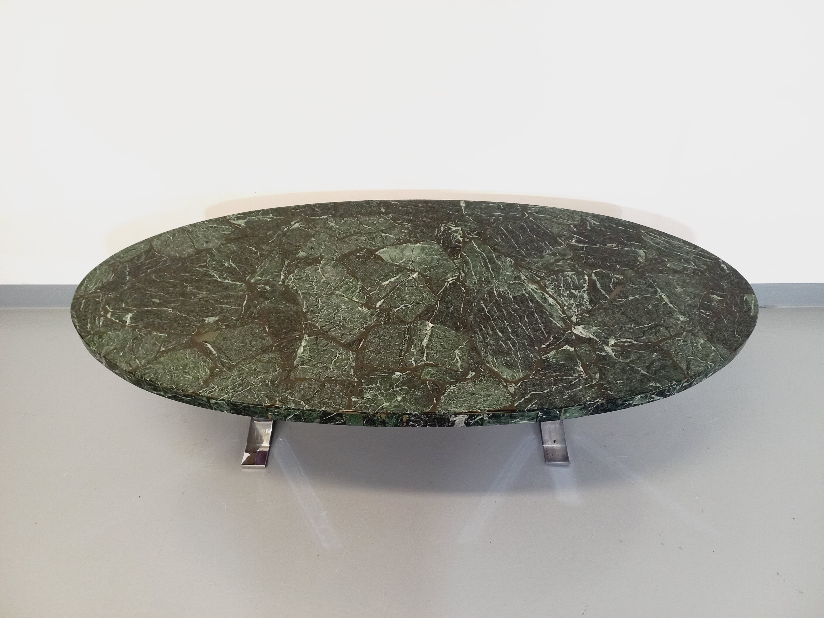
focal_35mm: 25
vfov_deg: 54.9
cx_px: 412
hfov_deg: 69.4
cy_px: 309
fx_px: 595
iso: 200
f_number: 1.8
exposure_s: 1/49
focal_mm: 4.65
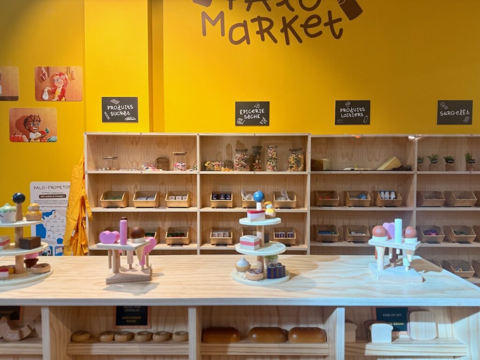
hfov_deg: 71.6
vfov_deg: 56.8
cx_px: 240
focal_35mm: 24
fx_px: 333
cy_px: 180
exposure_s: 1/100
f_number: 1.78
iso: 125
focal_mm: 6.76
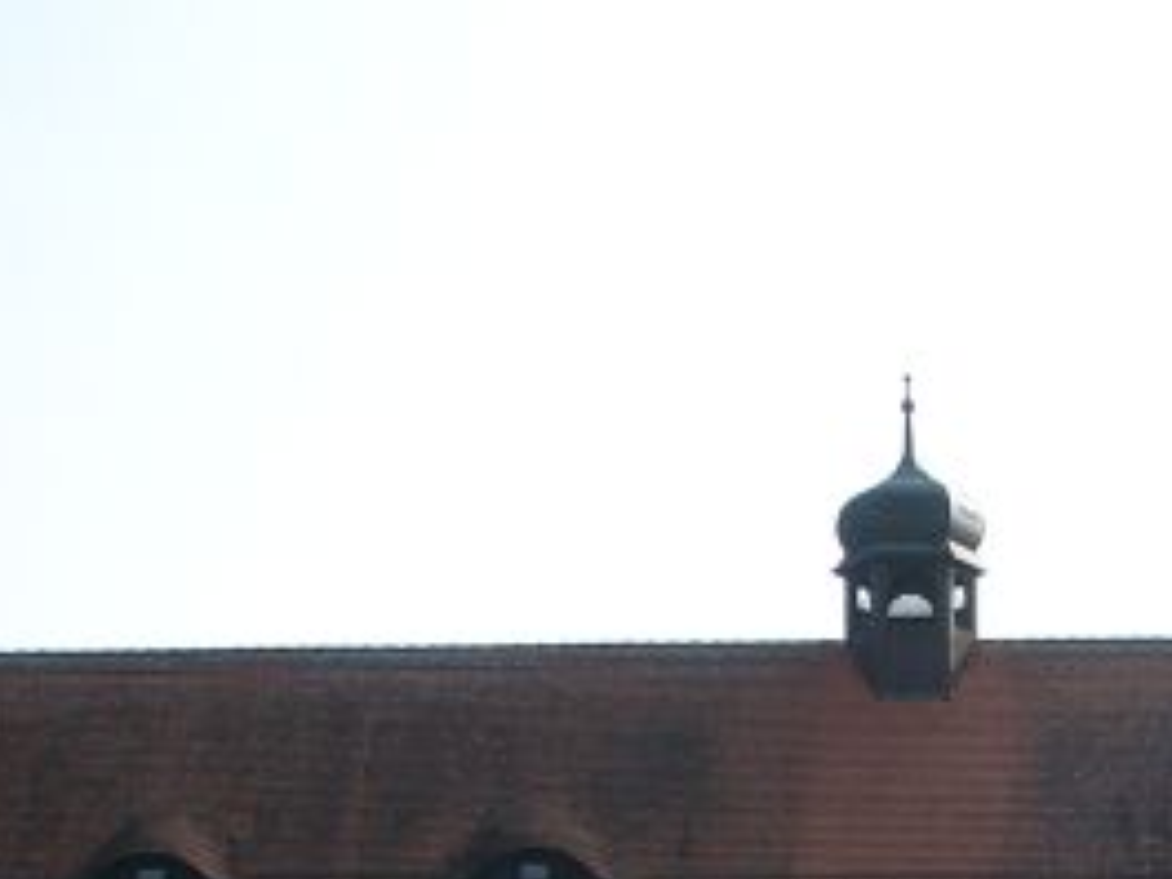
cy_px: 968
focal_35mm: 112
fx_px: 3792
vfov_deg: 13.0
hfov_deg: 17.5
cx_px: 897
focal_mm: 7.69
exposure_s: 1/605
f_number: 4
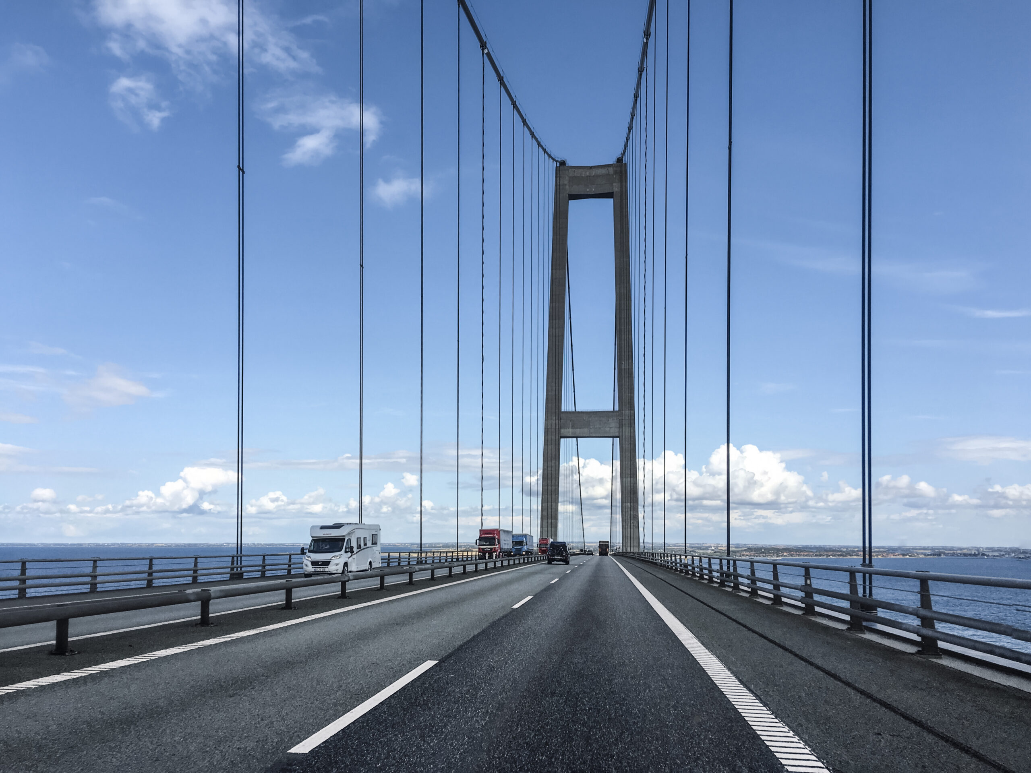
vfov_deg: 48.2
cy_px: 386
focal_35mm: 29
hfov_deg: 61.7
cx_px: 516
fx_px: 864
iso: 25
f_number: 2.2
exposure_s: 1/1200
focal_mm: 4.15
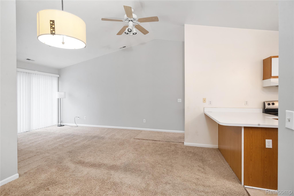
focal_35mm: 30
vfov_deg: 43.6
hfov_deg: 61.9
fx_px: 245
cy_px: 98
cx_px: 147
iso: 320
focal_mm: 30
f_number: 9
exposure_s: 1/10
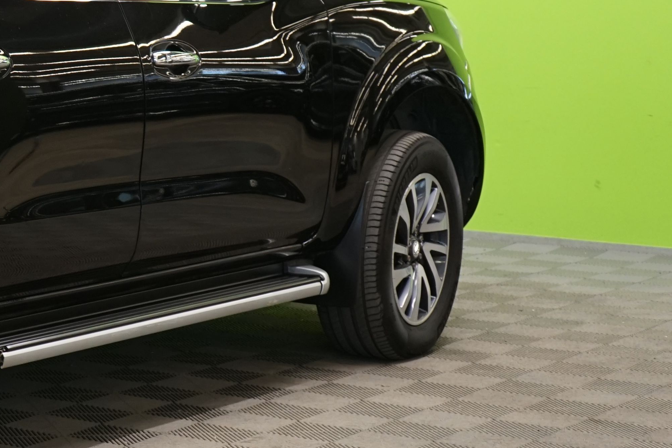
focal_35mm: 119
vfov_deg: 11.5
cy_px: 138
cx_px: -326
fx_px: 2221
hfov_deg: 15.8
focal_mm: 40
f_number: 5.6
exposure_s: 1/30
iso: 800
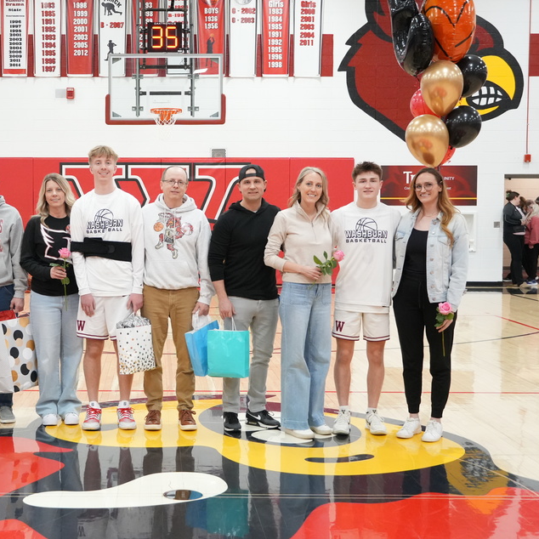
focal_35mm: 60
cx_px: 139
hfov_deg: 28.4
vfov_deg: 28.7
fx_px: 1051
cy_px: 258
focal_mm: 29
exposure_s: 1/250
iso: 3200
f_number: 4.5
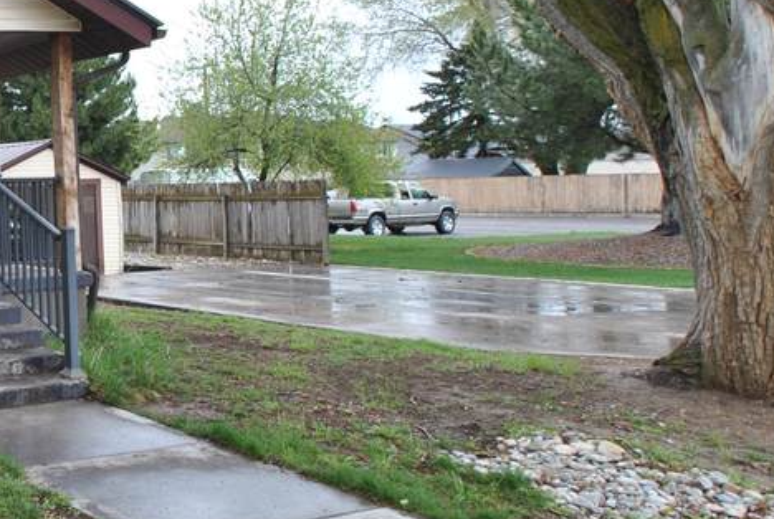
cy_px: 184
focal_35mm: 41
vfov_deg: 32.6
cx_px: -187
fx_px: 883
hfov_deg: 35.5
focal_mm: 10
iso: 100
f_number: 6.3
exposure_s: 1/160
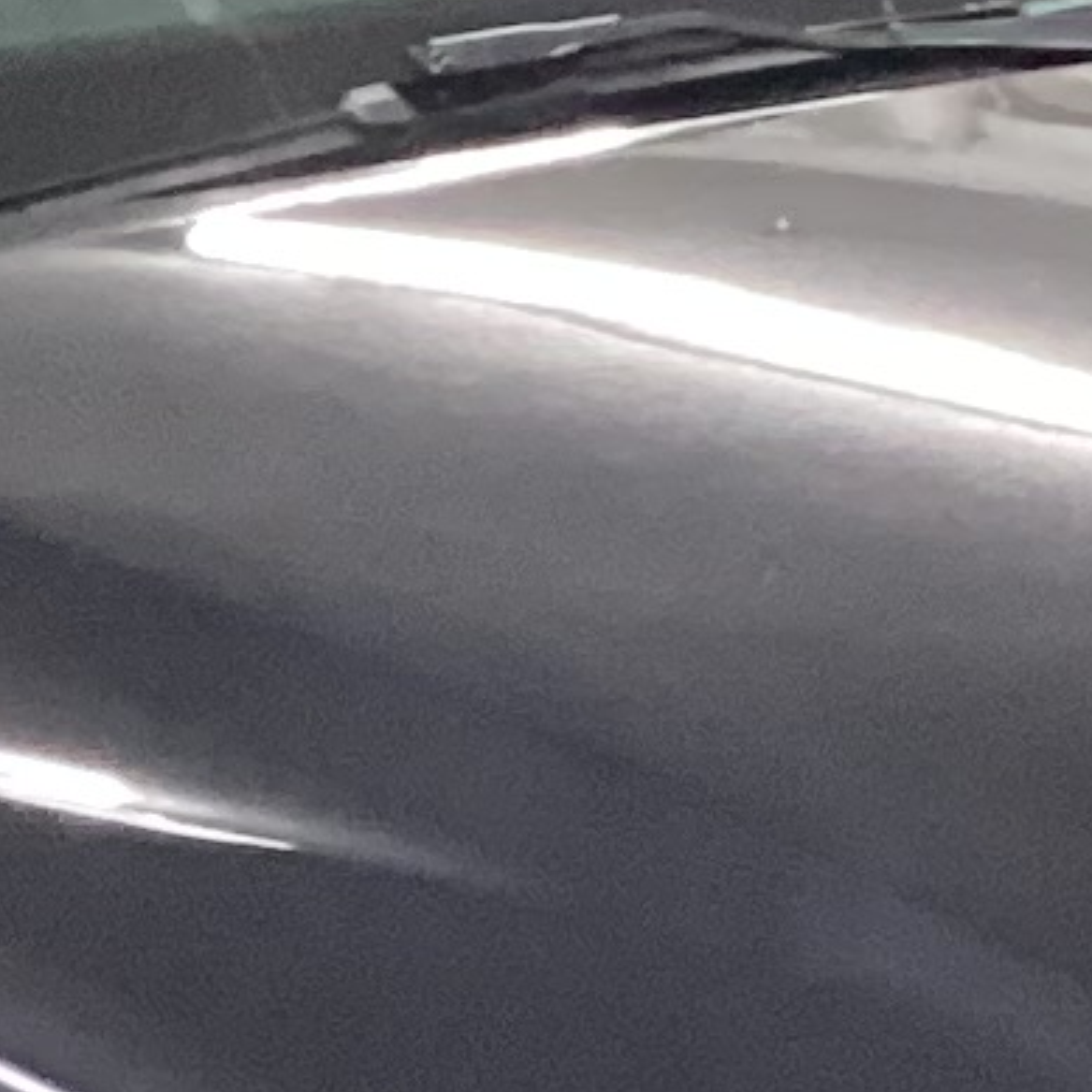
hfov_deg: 7.5
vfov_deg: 7.5
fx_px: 8209
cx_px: -236
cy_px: 1507
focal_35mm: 230
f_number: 2.4
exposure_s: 1/30
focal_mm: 3.3
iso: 400
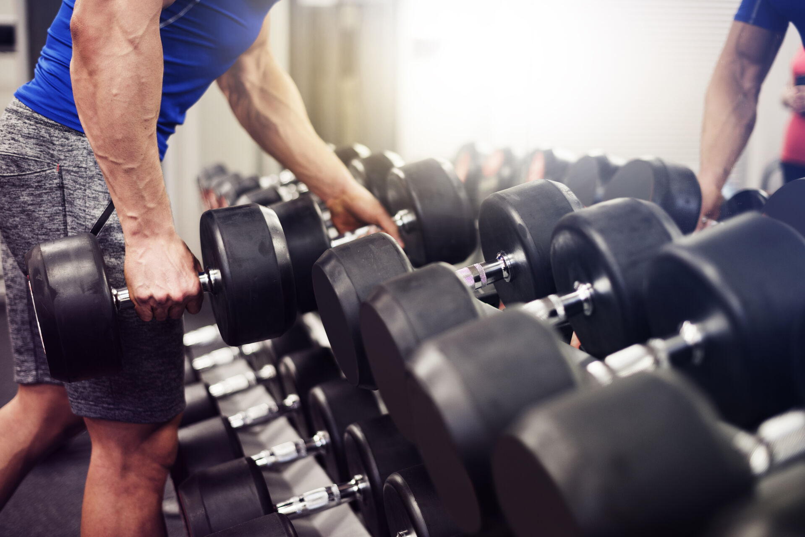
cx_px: 402
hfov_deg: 39.6
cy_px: 268
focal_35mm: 50
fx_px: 1118
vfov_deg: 27.0
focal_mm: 50
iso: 200
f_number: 2
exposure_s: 1/125
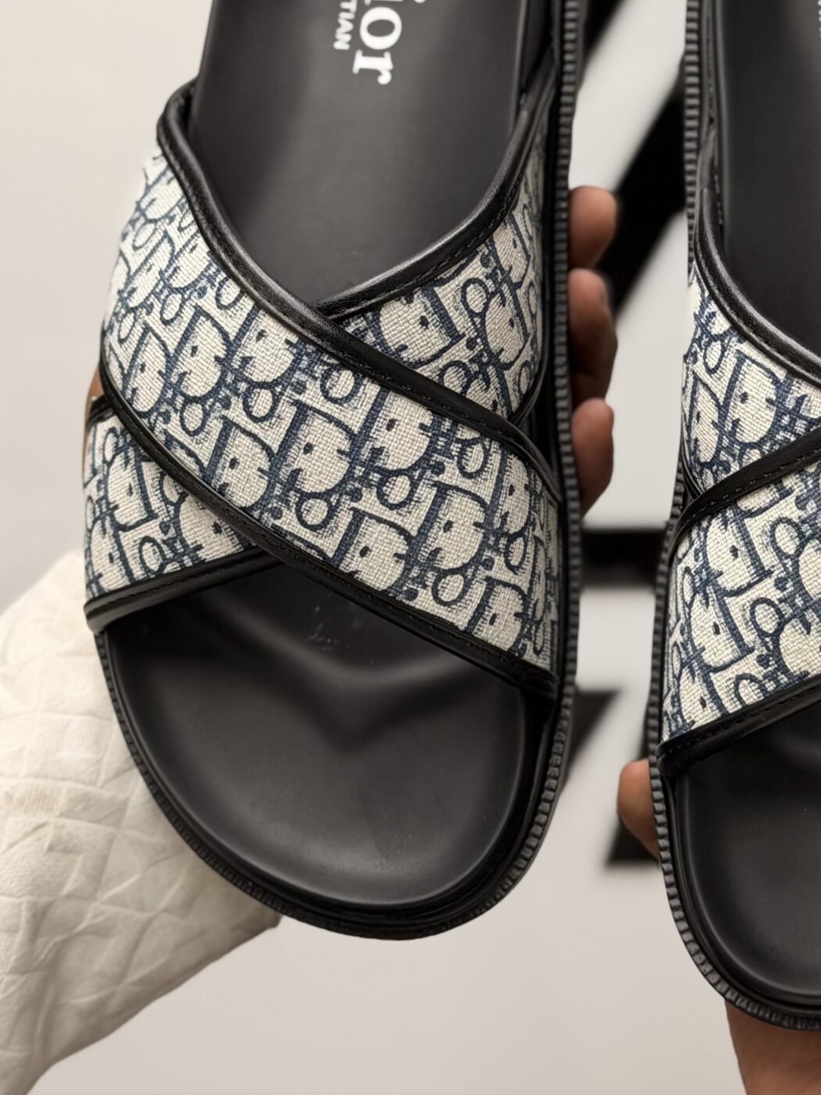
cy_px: 304
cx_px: 608
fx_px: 2783
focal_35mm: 88
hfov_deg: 16.7
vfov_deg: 22.1
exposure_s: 1/126
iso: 50
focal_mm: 6.76
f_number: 1.78
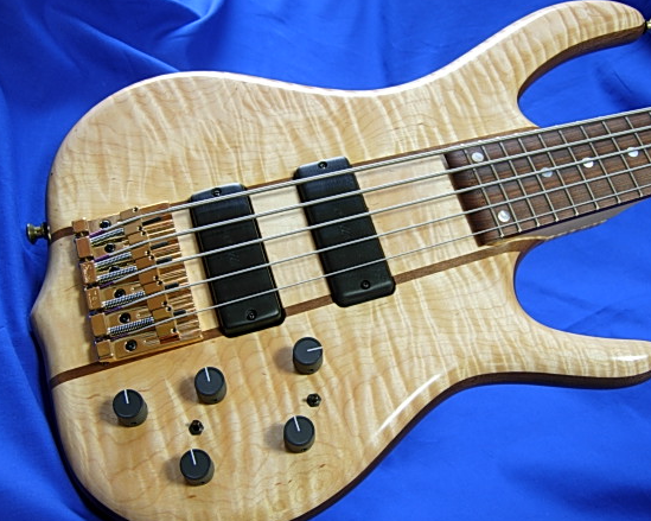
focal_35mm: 41
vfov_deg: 36.5
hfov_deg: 44.7
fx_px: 790
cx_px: 364
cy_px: 280
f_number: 2.7
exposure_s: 1/4.7
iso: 50
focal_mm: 7.5
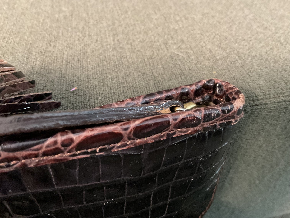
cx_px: 145
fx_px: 243
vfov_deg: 48.2
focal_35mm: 29
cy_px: 109
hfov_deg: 61.7
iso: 500
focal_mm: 3
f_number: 1.8
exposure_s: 1/24
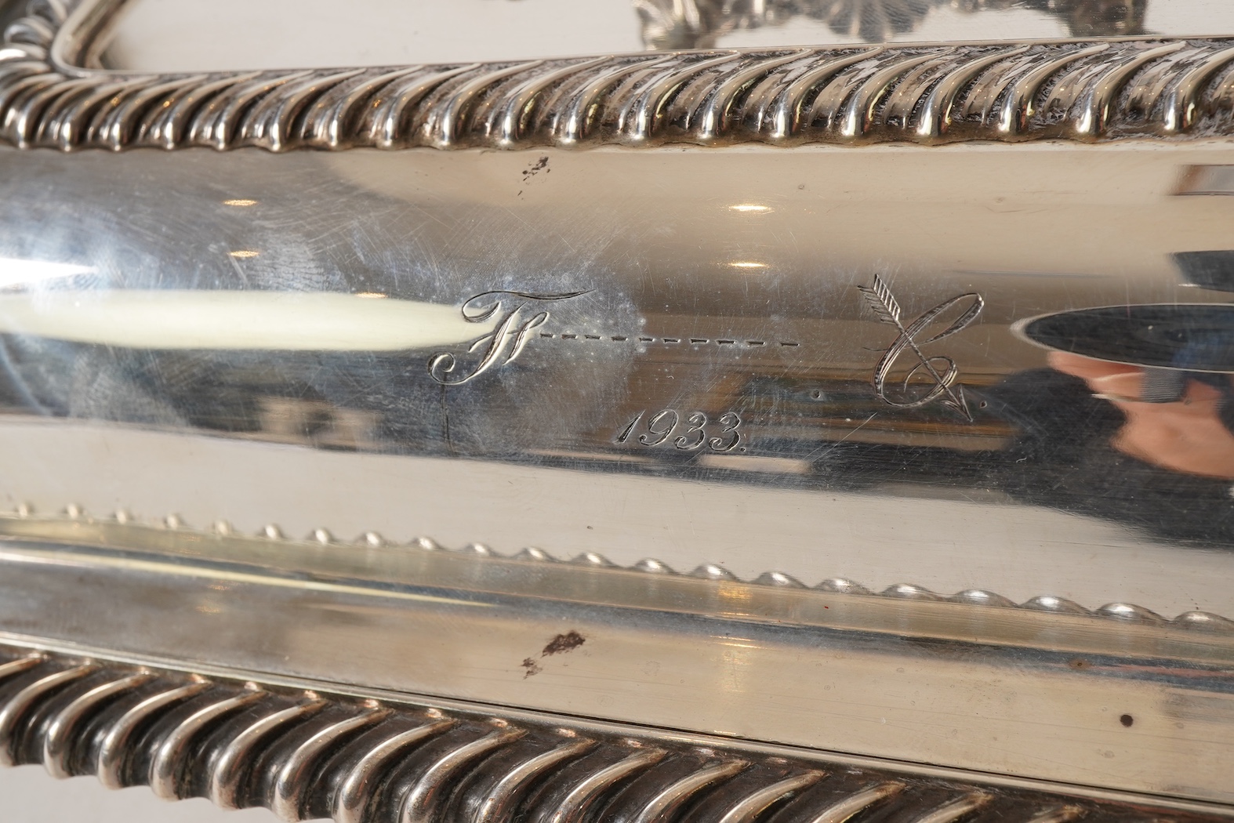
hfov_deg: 43.6
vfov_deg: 29.9
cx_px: 617
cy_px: 412
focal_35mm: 45
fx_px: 1543
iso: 400
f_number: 22
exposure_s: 1/125
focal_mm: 30
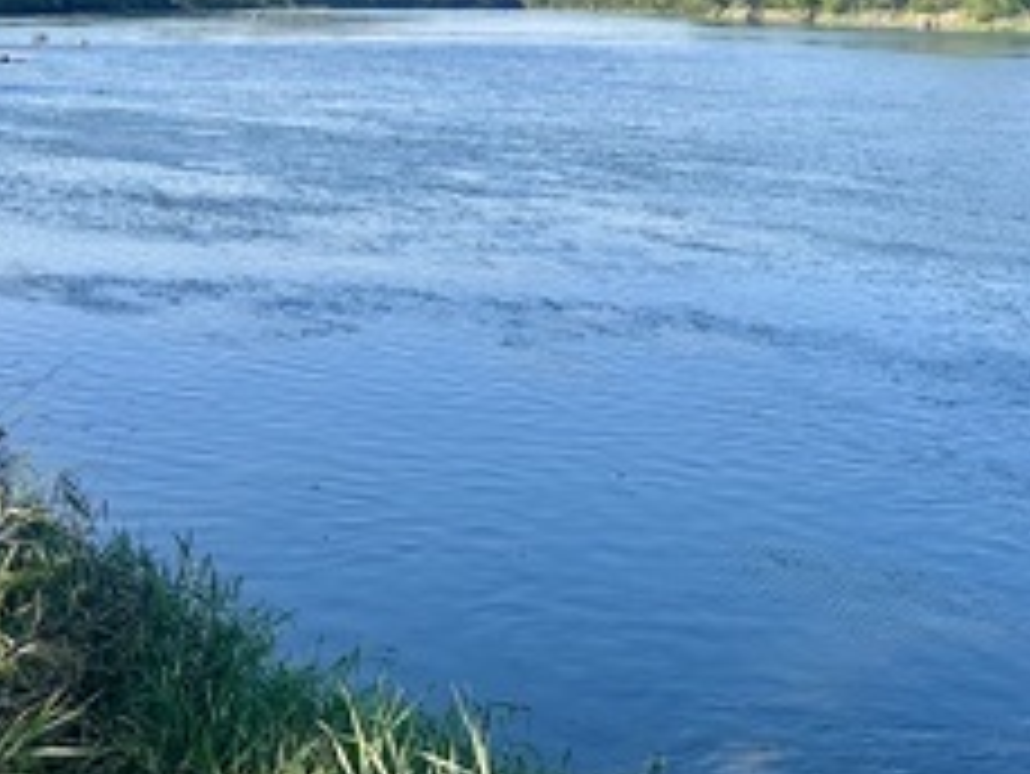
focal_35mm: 67
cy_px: -40
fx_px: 1995
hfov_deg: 29.0
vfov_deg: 21.0
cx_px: 535
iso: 80
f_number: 1.78
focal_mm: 6.86
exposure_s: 1/4348
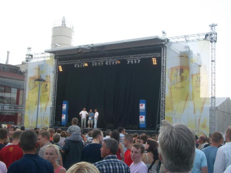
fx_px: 327
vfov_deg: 29.7
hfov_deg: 38.9
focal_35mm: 49
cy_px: 86
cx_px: 116
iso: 50
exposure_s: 1/80
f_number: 3.1
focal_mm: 8.2
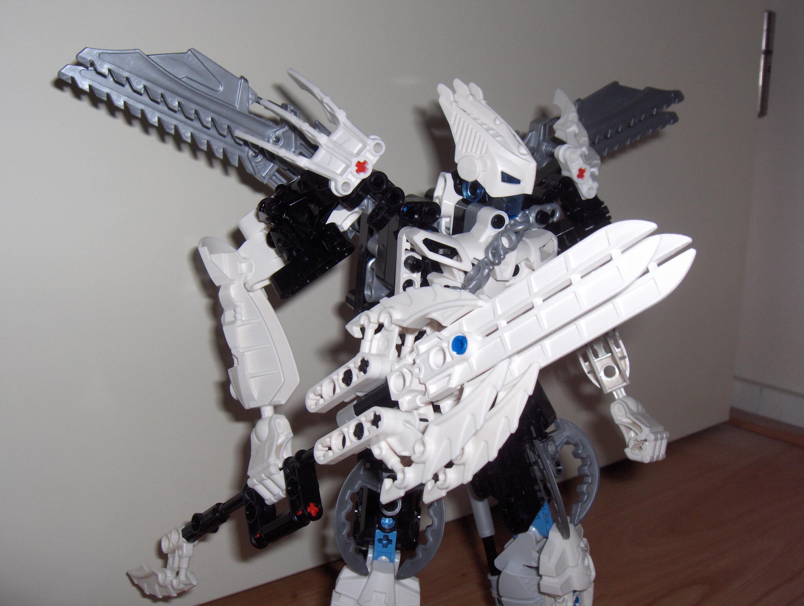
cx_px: 402
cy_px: 303
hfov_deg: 47.8
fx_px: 907
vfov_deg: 36.9
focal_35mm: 39
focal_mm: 8
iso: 100
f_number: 4.8
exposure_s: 1/60
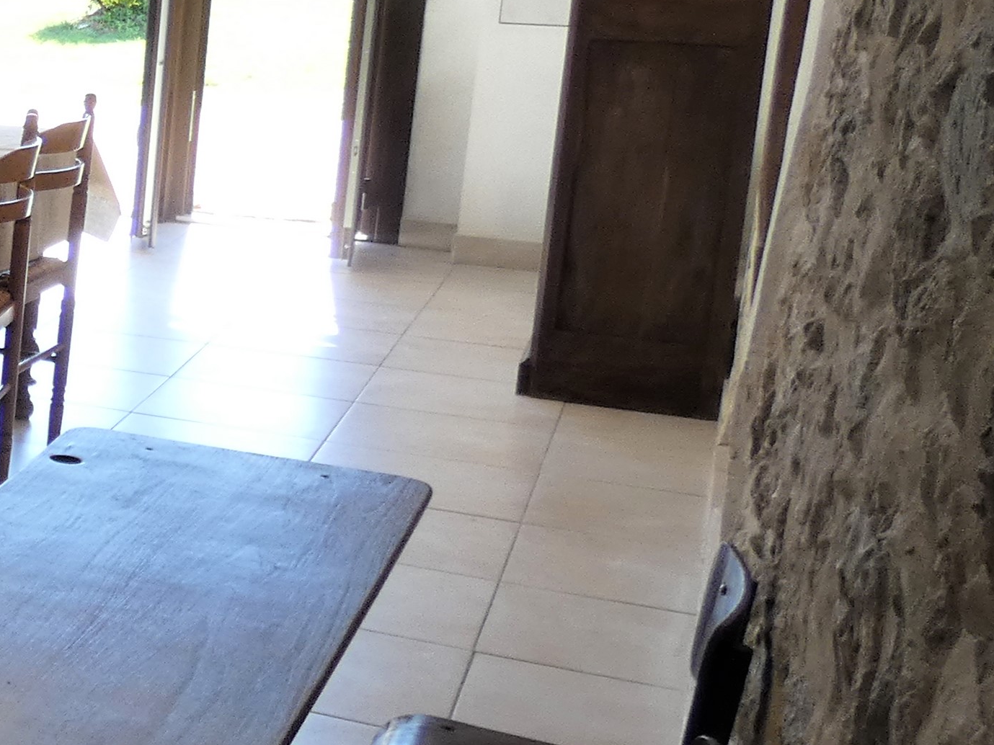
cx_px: -752
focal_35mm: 71
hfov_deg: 20.3
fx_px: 2039
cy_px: 253
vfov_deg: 20.7
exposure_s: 1/125
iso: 80
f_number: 2.8
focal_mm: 3.6
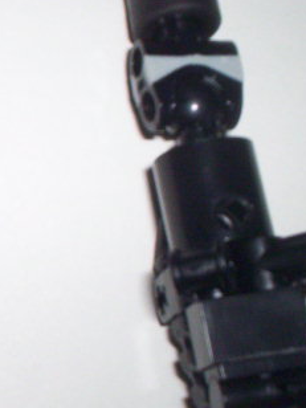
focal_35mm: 101
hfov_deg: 13.8
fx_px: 1190
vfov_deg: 19.4
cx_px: -142
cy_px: 233
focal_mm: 4.99
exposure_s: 1/60
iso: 140
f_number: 4.5
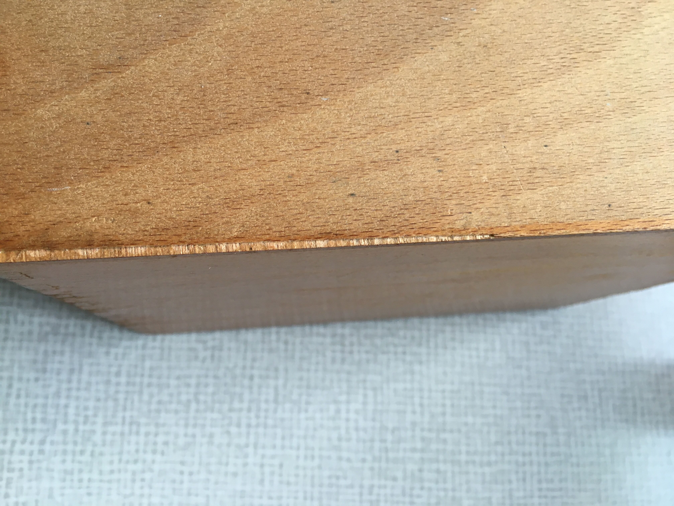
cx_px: 337
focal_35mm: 29
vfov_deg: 48.2
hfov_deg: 61.7
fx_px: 565
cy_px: 253
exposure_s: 1/33
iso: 80
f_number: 2.2
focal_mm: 4.15
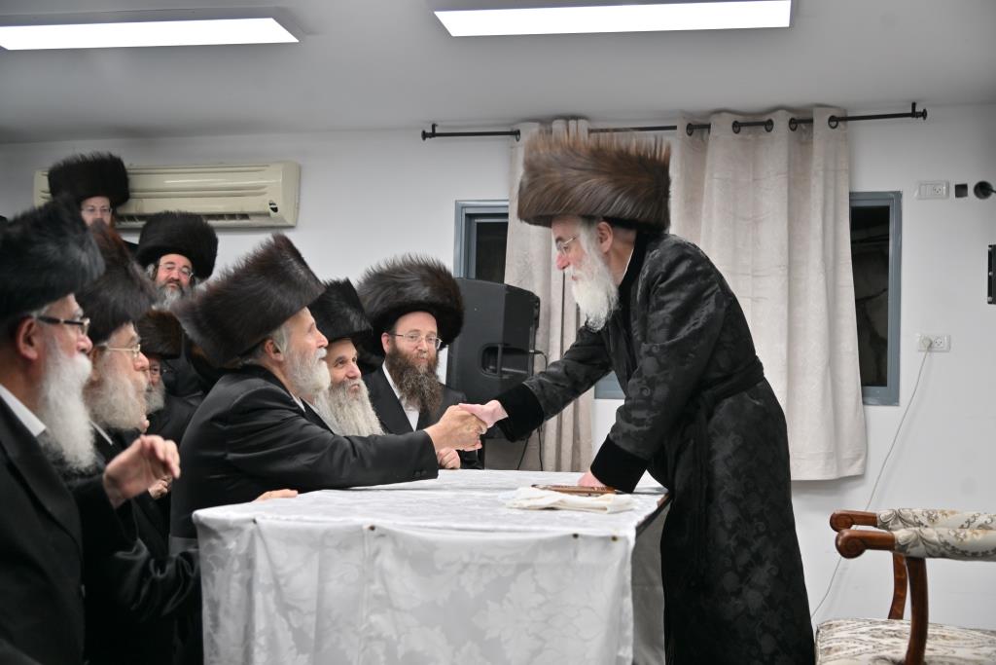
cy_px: 332
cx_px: 498
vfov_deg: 29.3
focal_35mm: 46
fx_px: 1273
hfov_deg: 42.7
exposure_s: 1/125
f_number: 4
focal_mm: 46
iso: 250
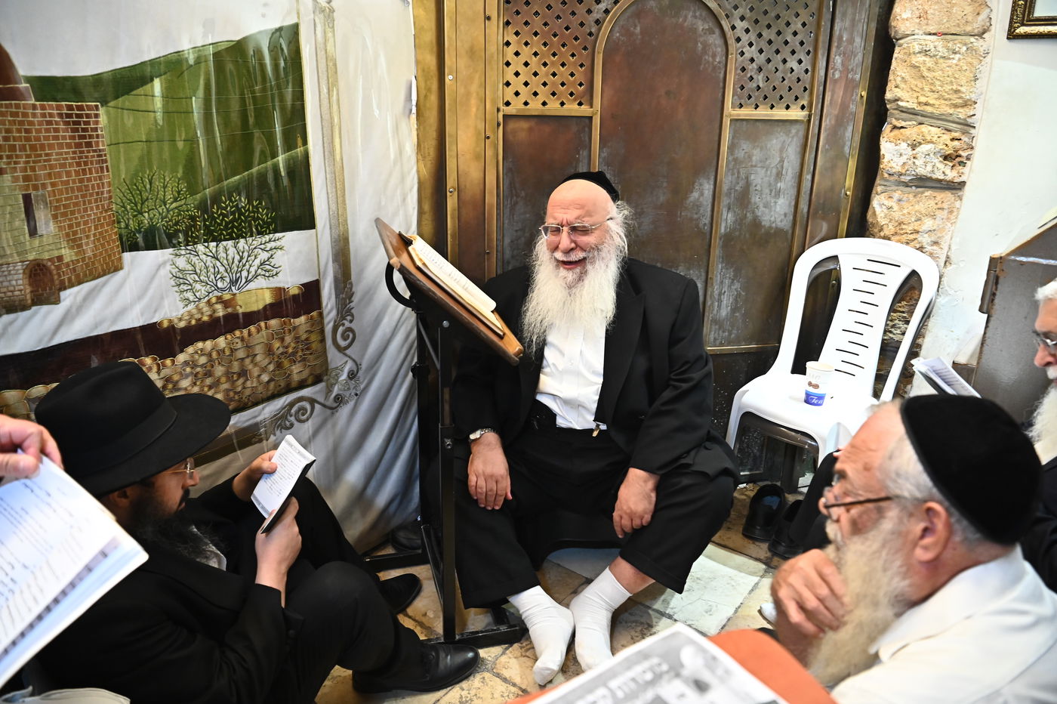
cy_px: 352
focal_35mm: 24
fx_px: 704
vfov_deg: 53.1
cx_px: 528
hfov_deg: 73.8
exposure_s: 1/125
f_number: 4
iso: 3200
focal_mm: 24
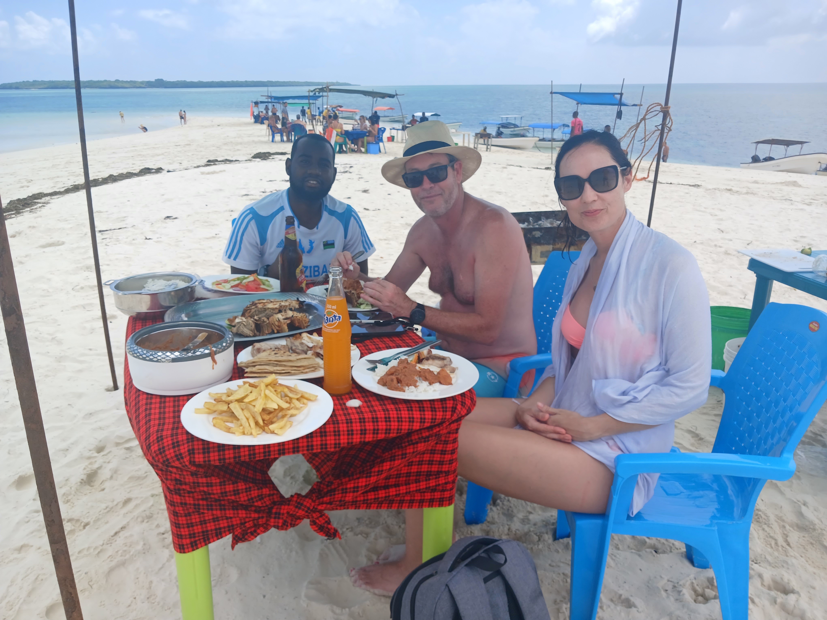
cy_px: 310
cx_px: 414
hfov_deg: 65.3
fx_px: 645
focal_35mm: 27
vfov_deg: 51.4
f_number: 1.8
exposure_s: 1/443
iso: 20
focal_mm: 4
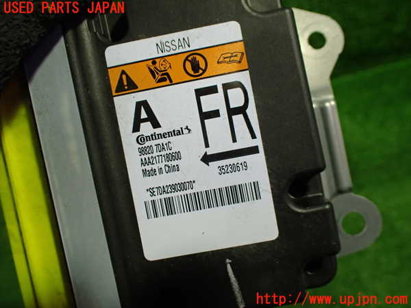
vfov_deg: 46.8
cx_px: 206
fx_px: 356
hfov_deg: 60.0
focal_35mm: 30
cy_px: 154
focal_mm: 5.4
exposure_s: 1/125
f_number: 2.3
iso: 400
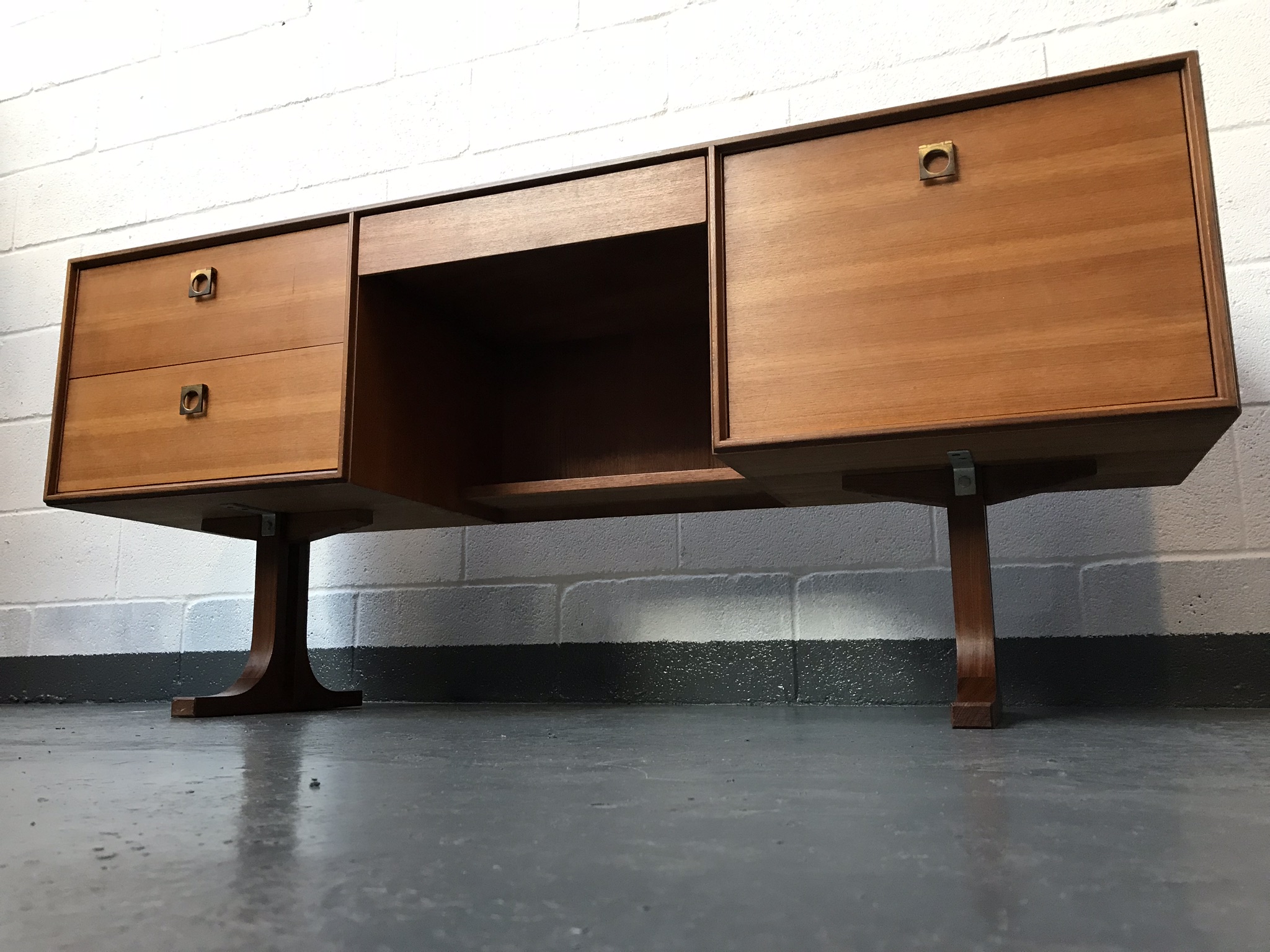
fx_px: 1027
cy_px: 476
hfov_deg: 63.4
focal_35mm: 28
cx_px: 635
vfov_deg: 49.7
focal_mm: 3.99
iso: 50
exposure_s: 1/17
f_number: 1.8
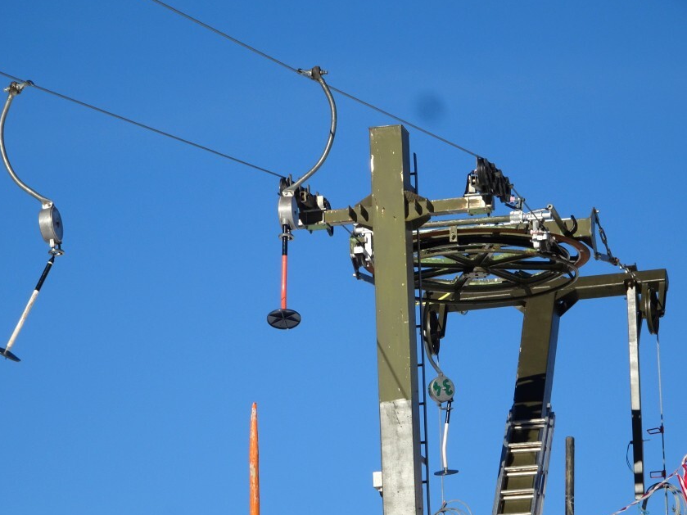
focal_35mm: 199
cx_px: 333
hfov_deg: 9.9
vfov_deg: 7.5
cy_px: 309
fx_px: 3949
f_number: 5.6
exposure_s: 1/500
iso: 80
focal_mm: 27.93
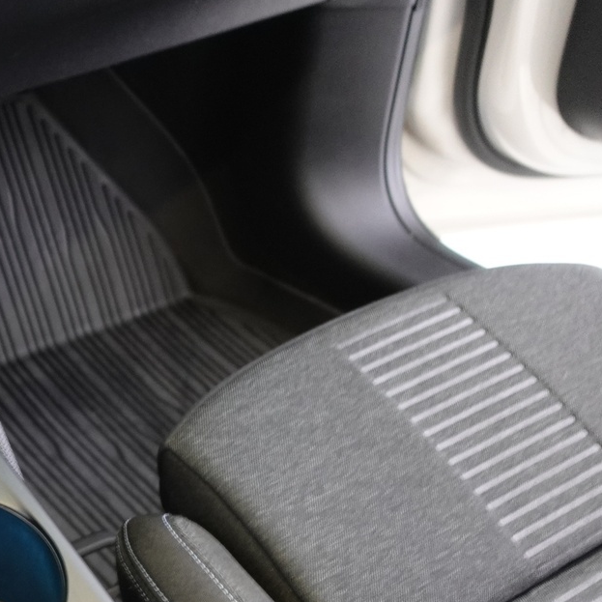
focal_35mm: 53
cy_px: 499
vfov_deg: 31.2
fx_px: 1043
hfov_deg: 28.3
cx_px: -112
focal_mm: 9.4
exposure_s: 1/13
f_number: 1.8
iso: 800
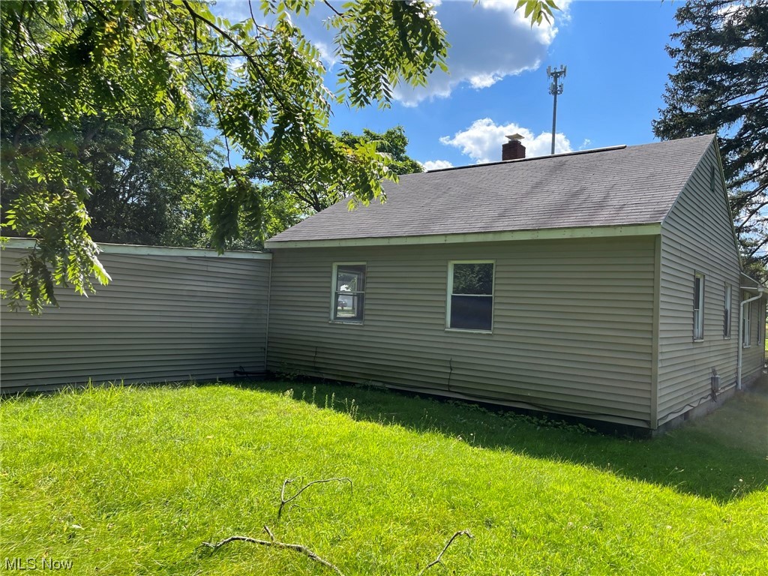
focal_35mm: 26
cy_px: 288
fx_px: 577
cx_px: 384
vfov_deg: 53.1
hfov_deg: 67.3
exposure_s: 1/1695
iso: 50
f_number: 1.6
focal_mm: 5.1
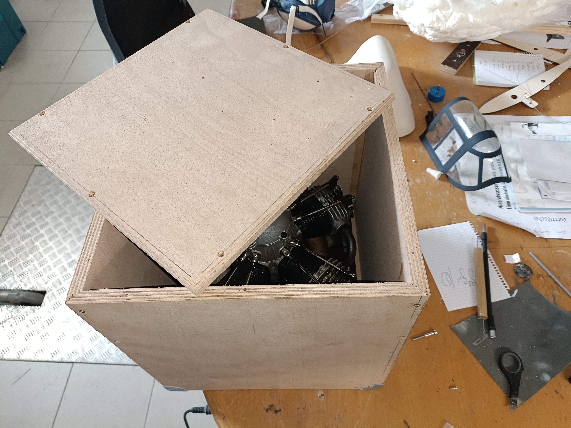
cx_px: 286
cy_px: 214
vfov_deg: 54.9
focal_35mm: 25
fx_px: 412
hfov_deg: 69.4
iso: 1418
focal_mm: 4.74
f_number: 1.79
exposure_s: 1/50
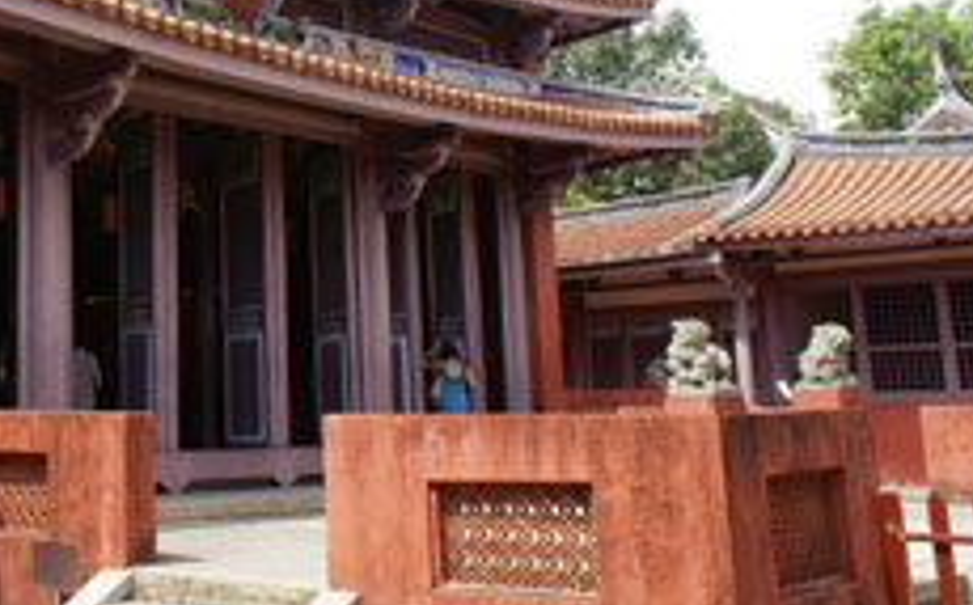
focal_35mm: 54
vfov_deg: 23.1
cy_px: 36
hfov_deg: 35.4
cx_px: 97
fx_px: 1430
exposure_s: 1/100
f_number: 10
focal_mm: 18
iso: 100
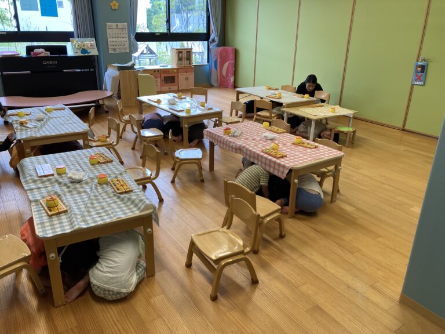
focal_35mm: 28
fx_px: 360
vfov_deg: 49.7
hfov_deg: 63.4
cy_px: 167
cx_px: 222
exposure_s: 1/120
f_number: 1.8
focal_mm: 3.99
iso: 64
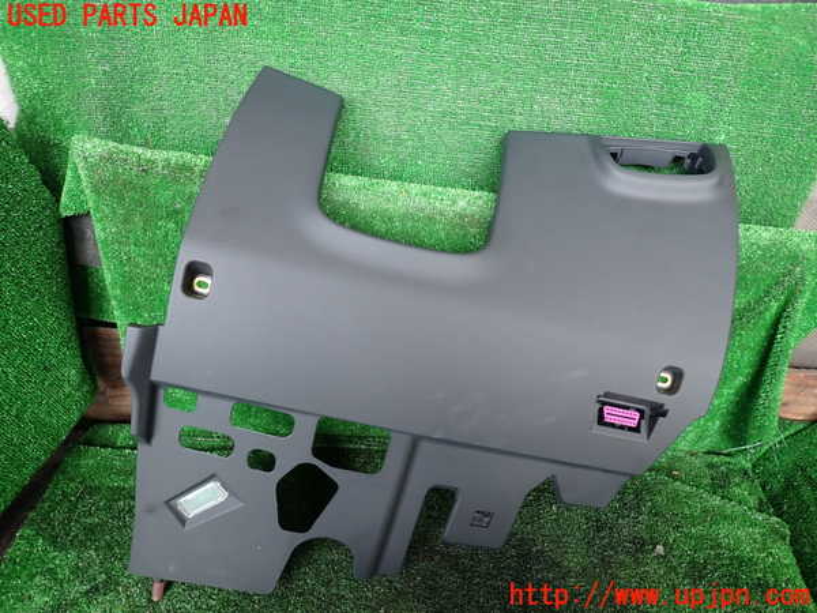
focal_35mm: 25
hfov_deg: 69.4
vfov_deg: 54.9
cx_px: 408
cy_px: 306
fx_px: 590
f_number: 2
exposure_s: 1/60
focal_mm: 4.5
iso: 100
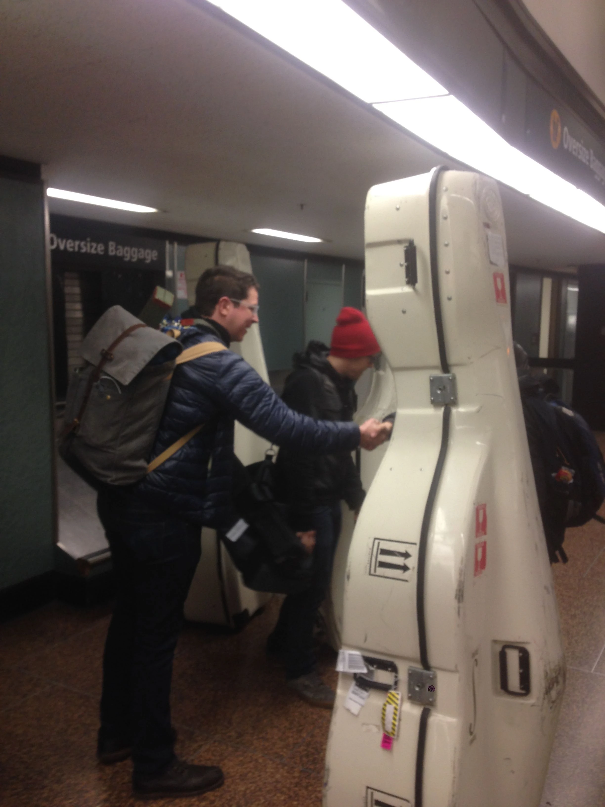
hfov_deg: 42.9
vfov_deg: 55.4
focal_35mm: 33
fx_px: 769
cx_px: 302
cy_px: 404
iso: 64
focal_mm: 4.12
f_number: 2.4
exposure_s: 1/20
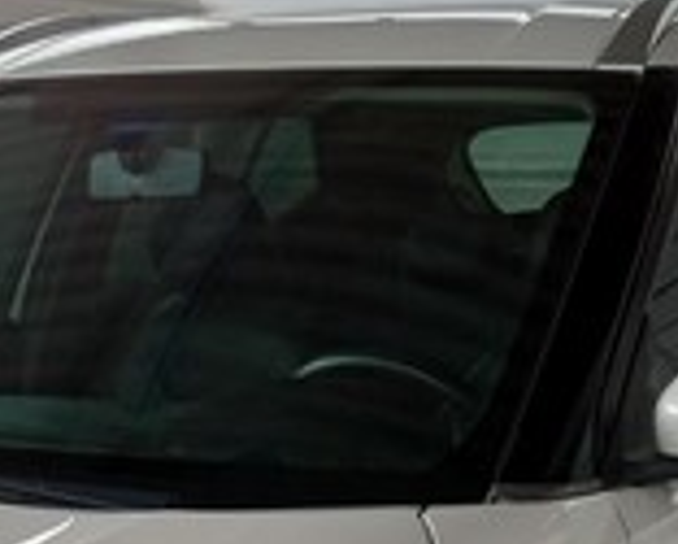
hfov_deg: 18.8
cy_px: 840
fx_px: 2008
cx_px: 61
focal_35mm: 100
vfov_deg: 14.3
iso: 40
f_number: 2
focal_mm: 4.6
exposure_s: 1/60
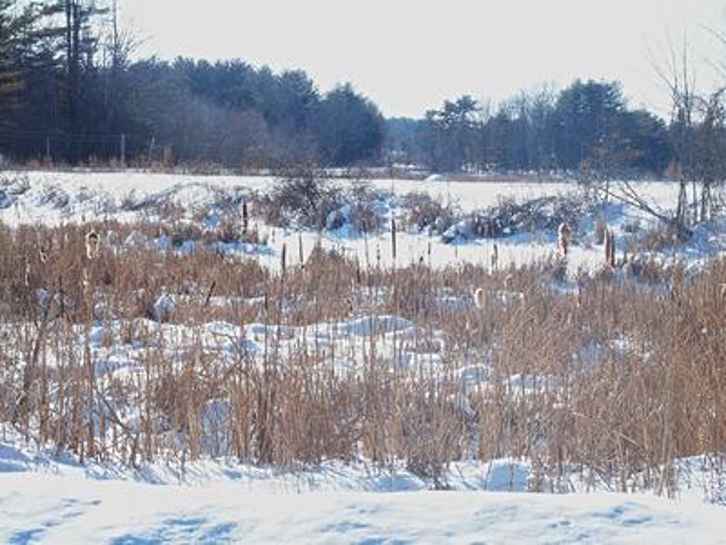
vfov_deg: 16.1
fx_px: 1930
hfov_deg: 21.3
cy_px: 272
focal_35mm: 92
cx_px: 363
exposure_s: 1/200
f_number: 6.3
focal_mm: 19.6
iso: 100
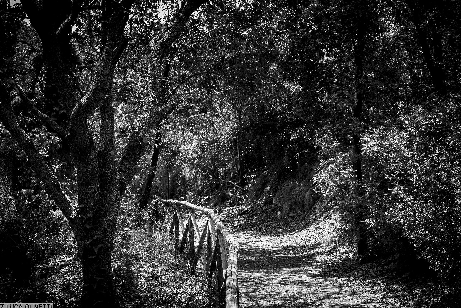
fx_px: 666
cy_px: 162
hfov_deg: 38.2
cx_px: 229
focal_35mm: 52
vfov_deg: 26.0
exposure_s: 1/250
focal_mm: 32
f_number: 8
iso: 400
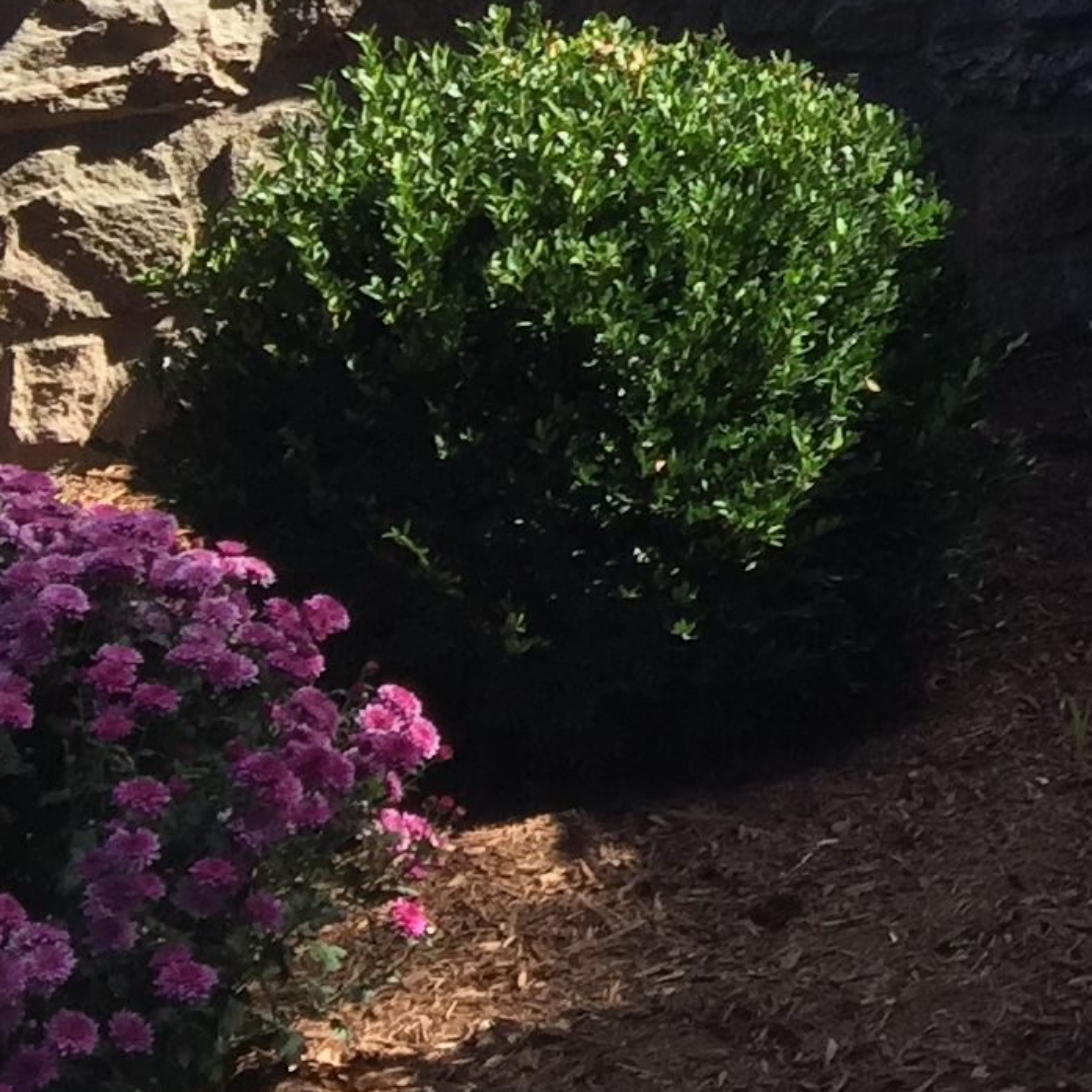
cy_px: -406
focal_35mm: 120
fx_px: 4283
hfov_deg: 13.0
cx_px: 2049
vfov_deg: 13.9
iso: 32
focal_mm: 4.15
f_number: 2.2
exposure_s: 1/565
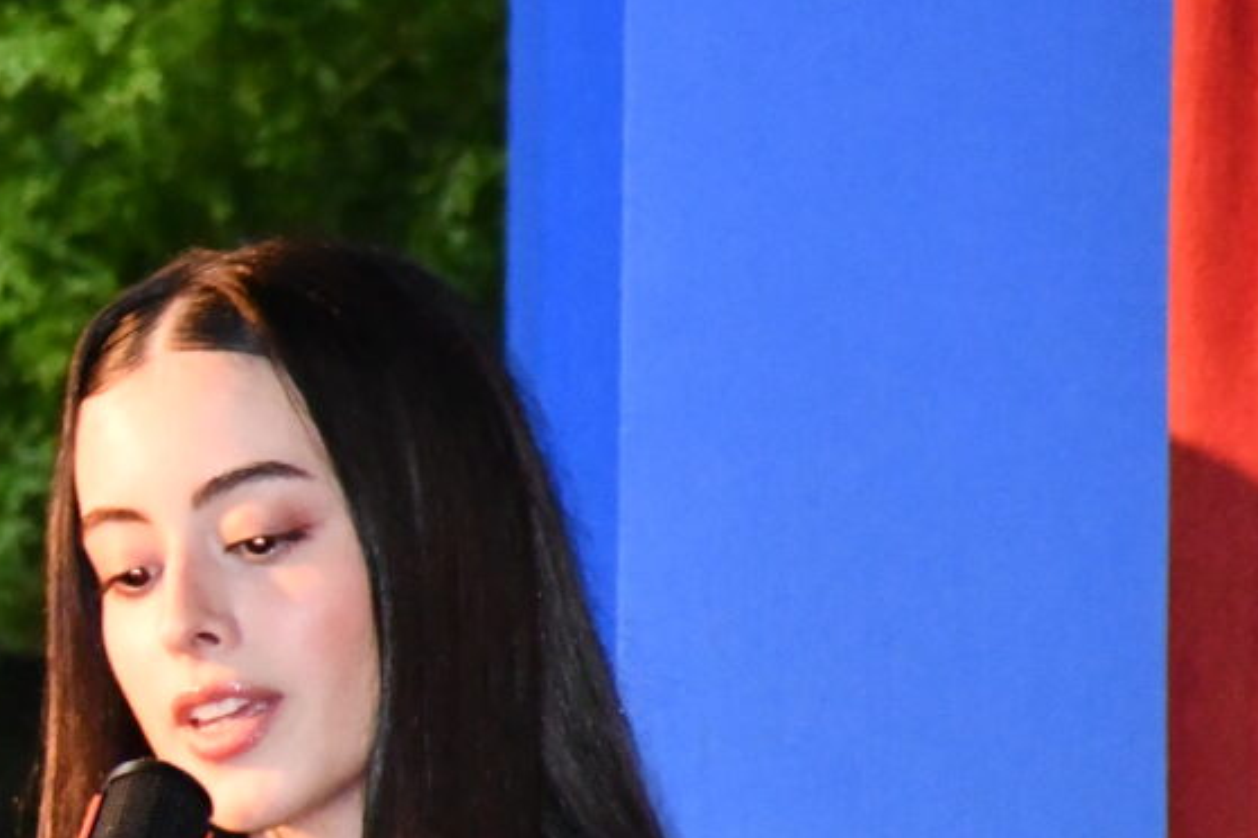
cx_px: -794
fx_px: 25228
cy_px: 734
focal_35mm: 722
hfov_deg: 2.8
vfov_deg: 1.9
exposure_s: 1/60
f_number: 5.6
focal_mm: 140
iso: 6400
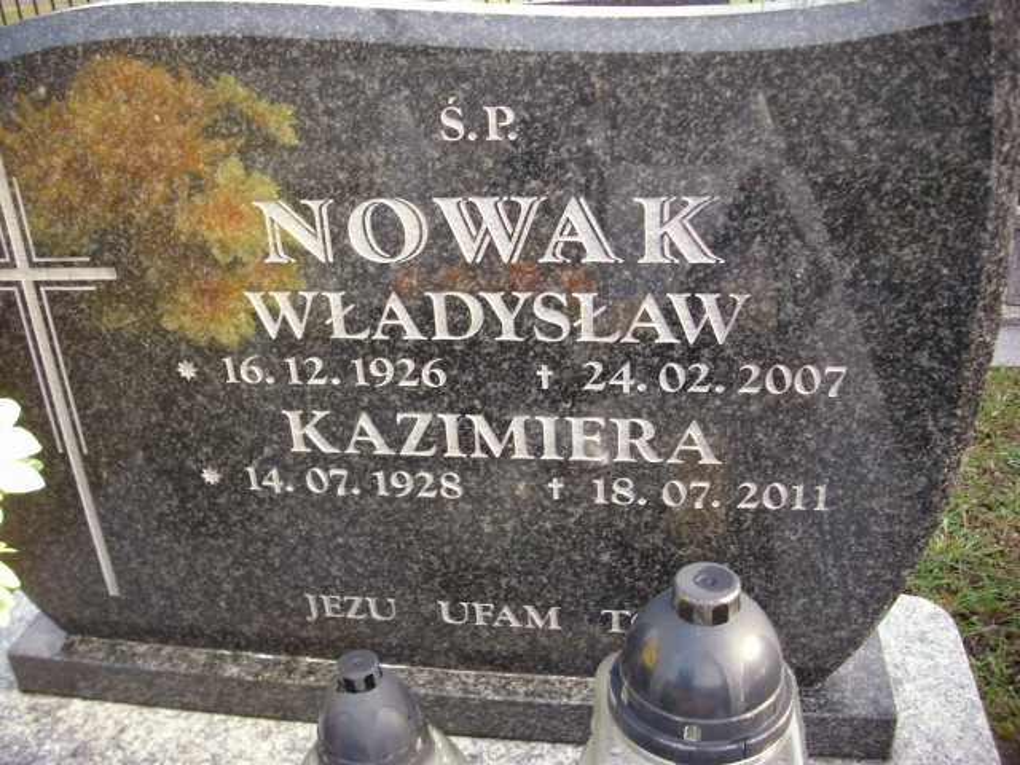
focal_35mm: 37
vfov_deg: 38.7
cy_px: 382
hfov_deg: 50.1
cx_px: 510
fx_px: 1090
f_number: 2.8
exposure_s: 1/96
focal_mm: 6.2
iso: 50
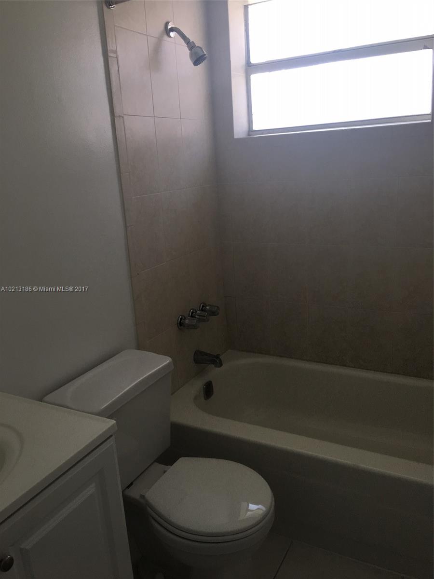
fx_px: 485
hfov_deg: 48.2
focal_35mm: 29
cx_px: 217
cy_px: 290
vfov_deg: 61.7
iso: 40
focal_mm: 4.15
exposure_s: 1/120
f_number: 2.2
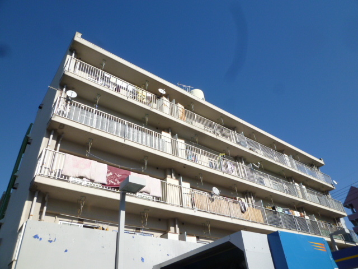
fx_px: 259
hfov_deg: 69.4
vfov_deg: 54.9
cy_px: 134
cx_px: 179
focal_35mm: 25
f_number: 5.6
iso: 100
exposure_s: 1/500
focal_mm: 4.5
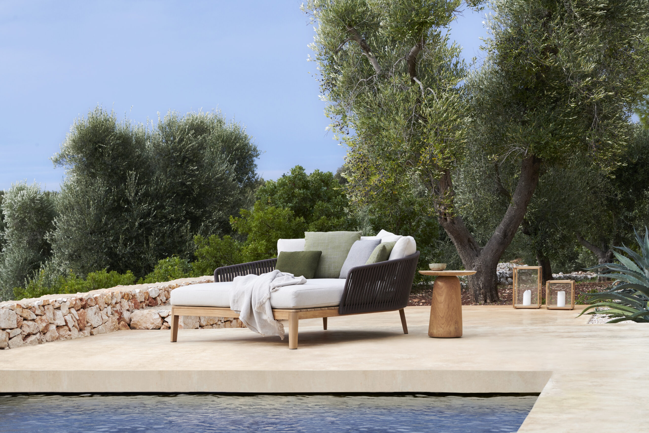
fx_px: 1262
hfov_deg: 28.8
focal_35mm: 70
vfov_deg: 19.5
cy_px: 216
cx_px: 324
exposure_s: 1/250
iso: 400
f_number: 11
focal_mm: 70
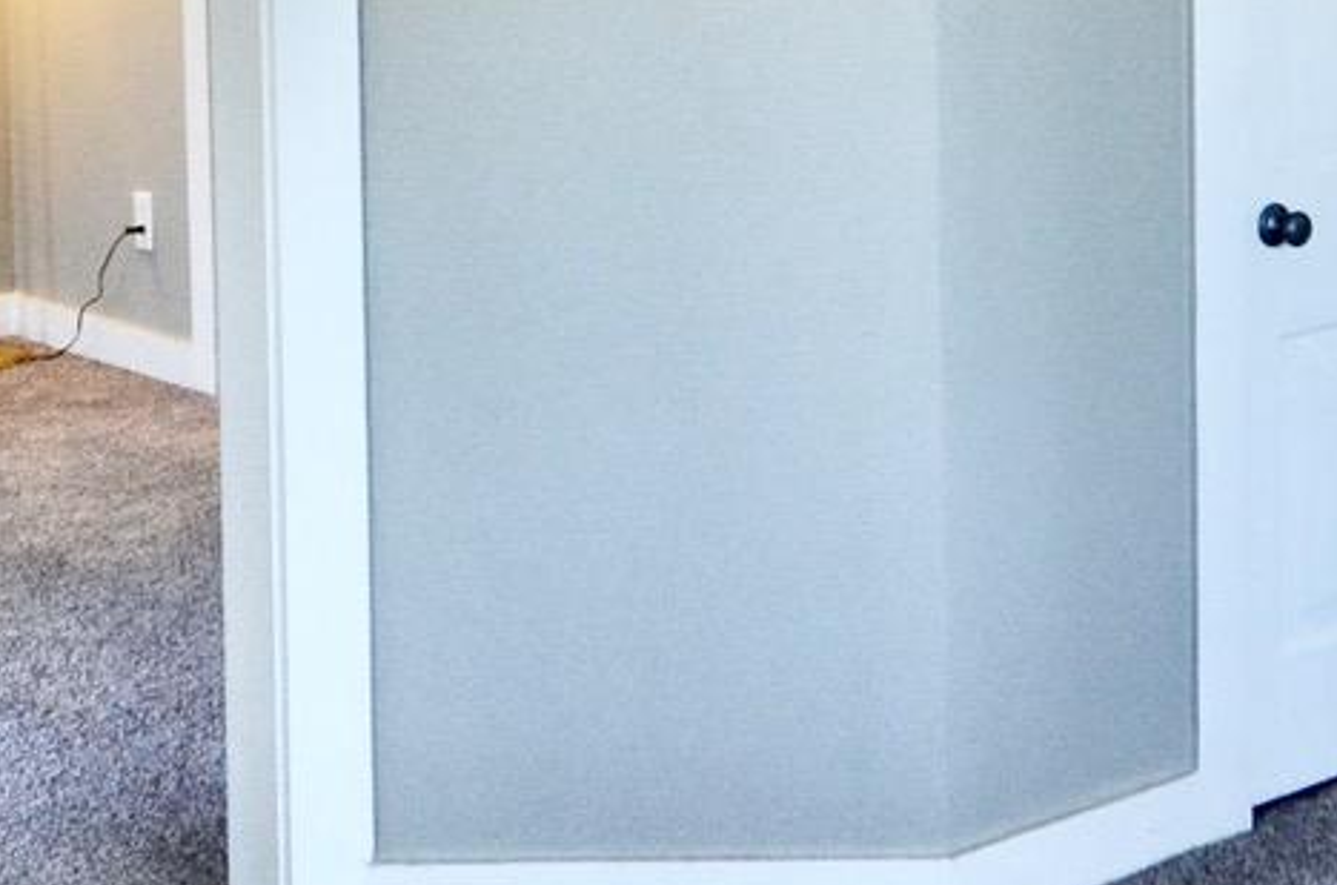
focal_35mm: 79
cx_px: 976
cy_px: -106
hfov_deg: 25.5
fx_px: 2927
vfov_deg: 16.6
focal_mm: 12
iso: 400
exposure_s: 1/100
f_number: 5
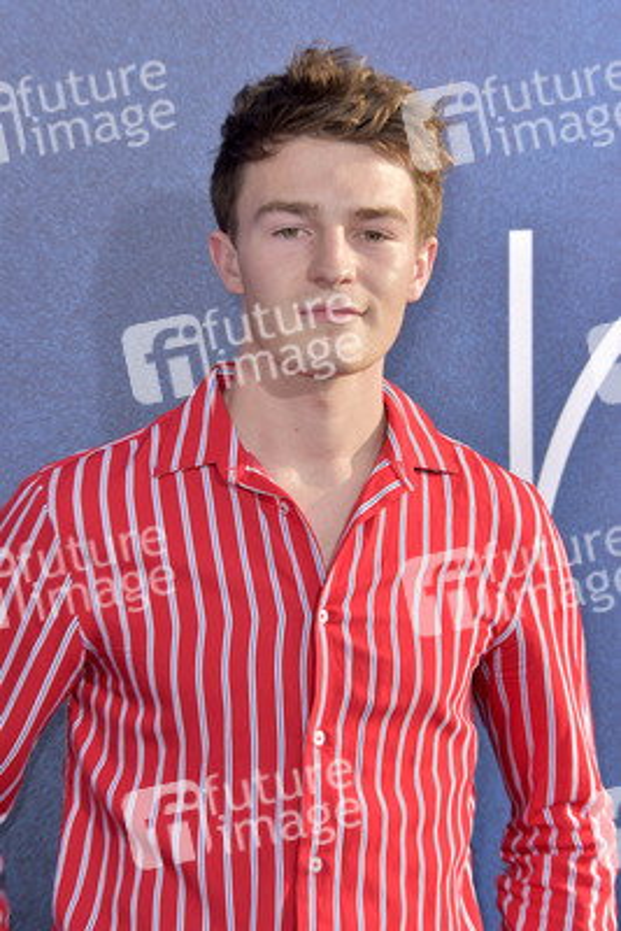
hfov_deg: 10.2
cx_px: 310
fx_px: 3490
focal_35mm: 135
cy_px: 466
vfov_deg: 15.2
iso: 125
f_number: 7.1
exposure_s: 1/250
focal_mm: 135
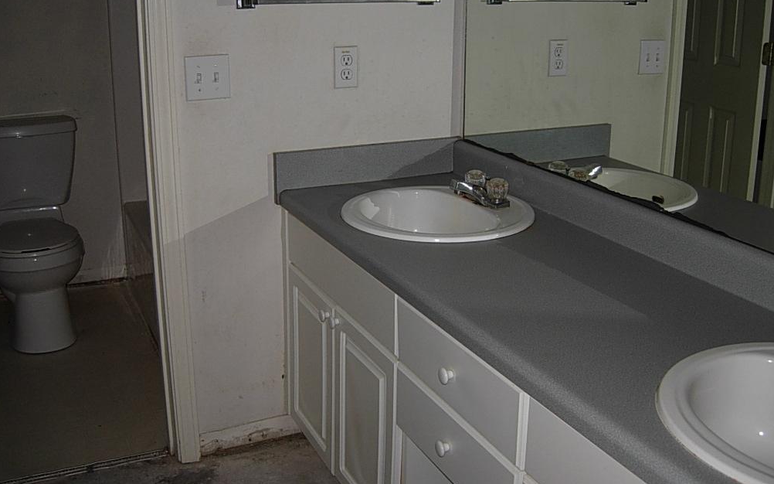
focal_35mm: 39
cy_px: 202
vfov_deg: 32.7
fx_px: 823
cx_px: 392
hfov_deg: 50.4
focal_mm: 7.5
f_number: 2.7
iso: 50
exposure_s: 1/45.2
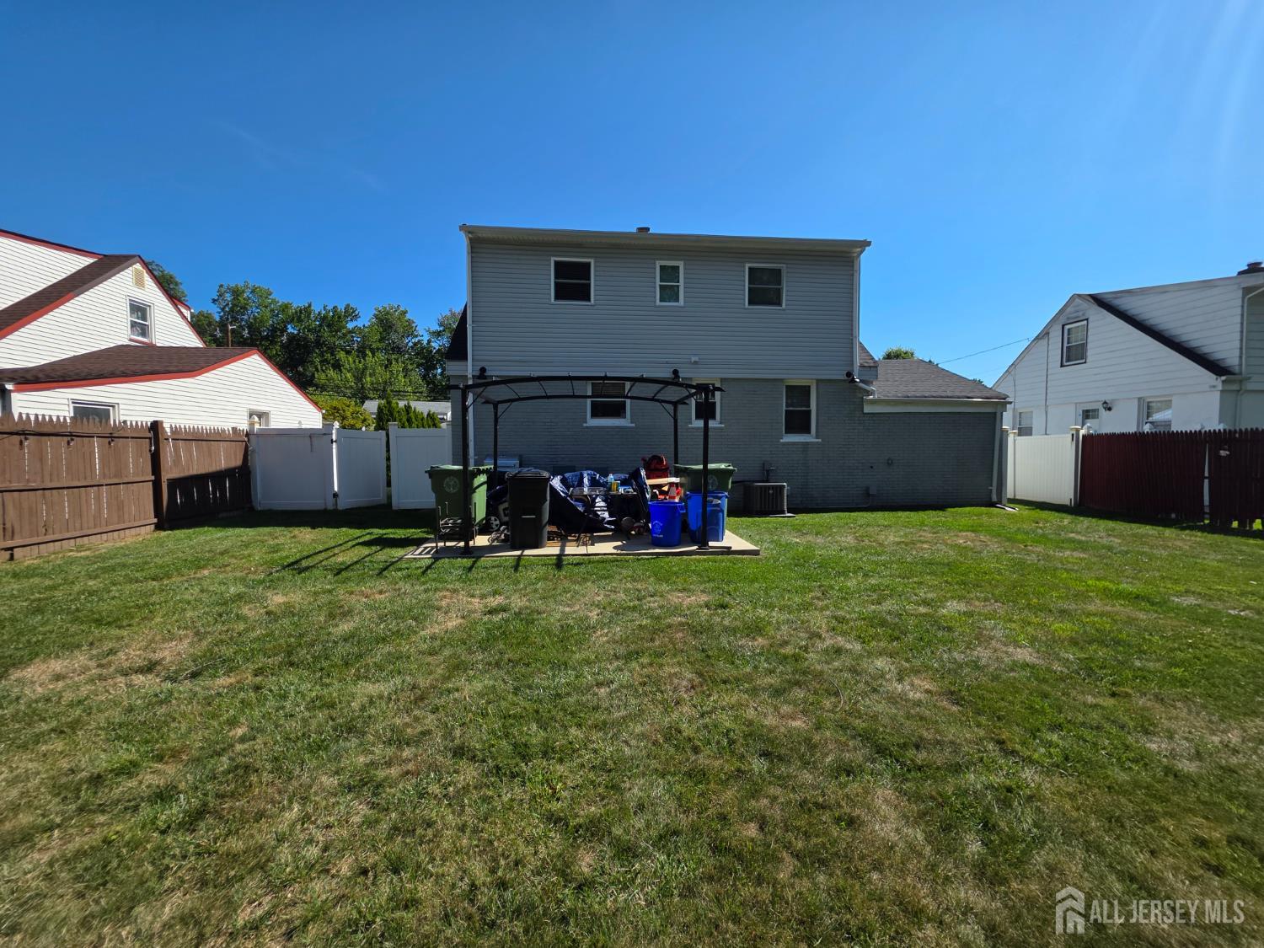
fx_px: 475
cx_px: 632
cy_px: 474
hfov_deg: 106.2
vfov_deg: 89.9
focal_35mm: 13
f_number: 1.9
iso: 40
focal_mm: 2.2
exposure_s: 1/2198
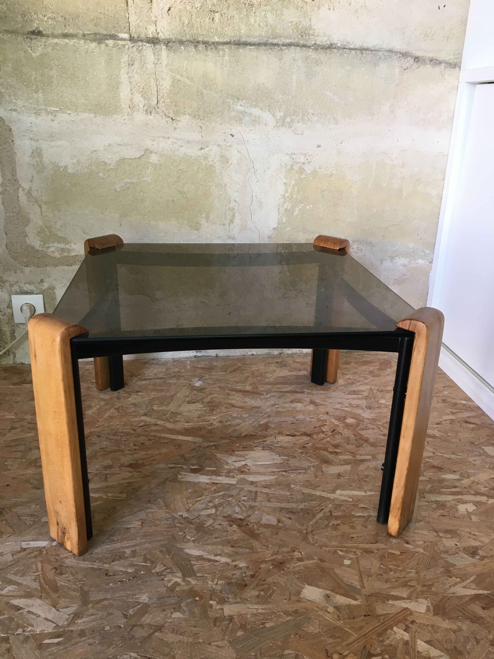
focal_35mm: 29
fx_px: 552
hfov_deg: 48.2
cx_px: 247
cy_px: 330
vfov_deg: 61.7
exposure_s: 1/33
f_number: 2.2
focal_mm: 4.15
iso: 40
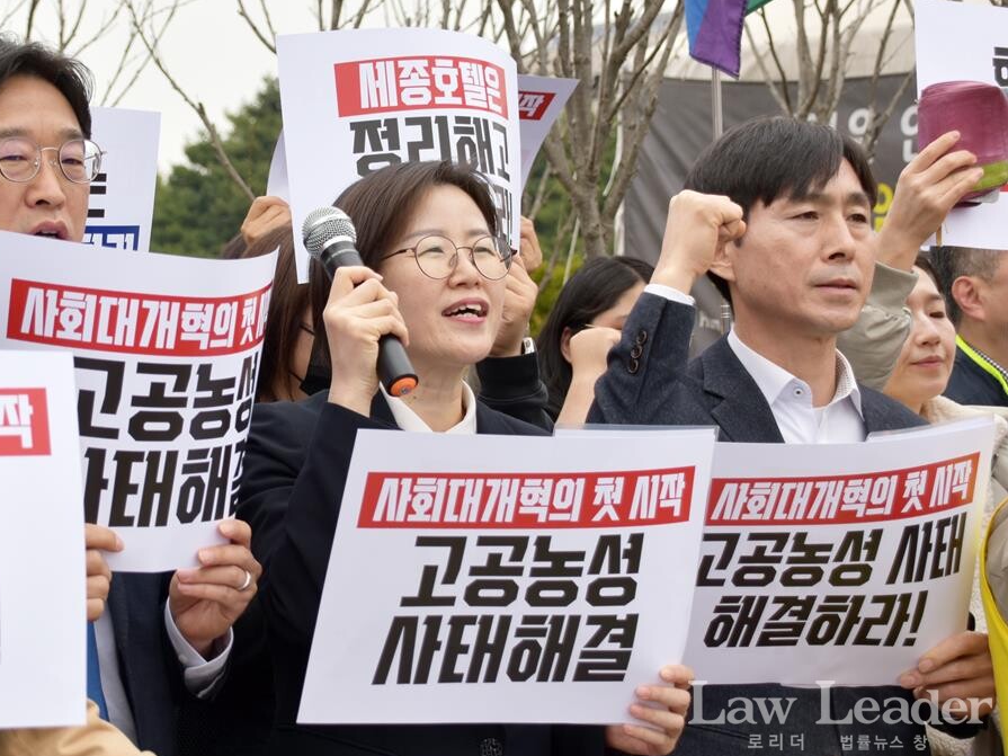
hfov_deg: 29.4
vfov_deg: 22.2
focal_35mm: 66
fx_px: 1922
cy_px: 383
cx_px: 432
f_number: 4.8
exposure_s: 1/500
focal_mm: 40
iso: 100
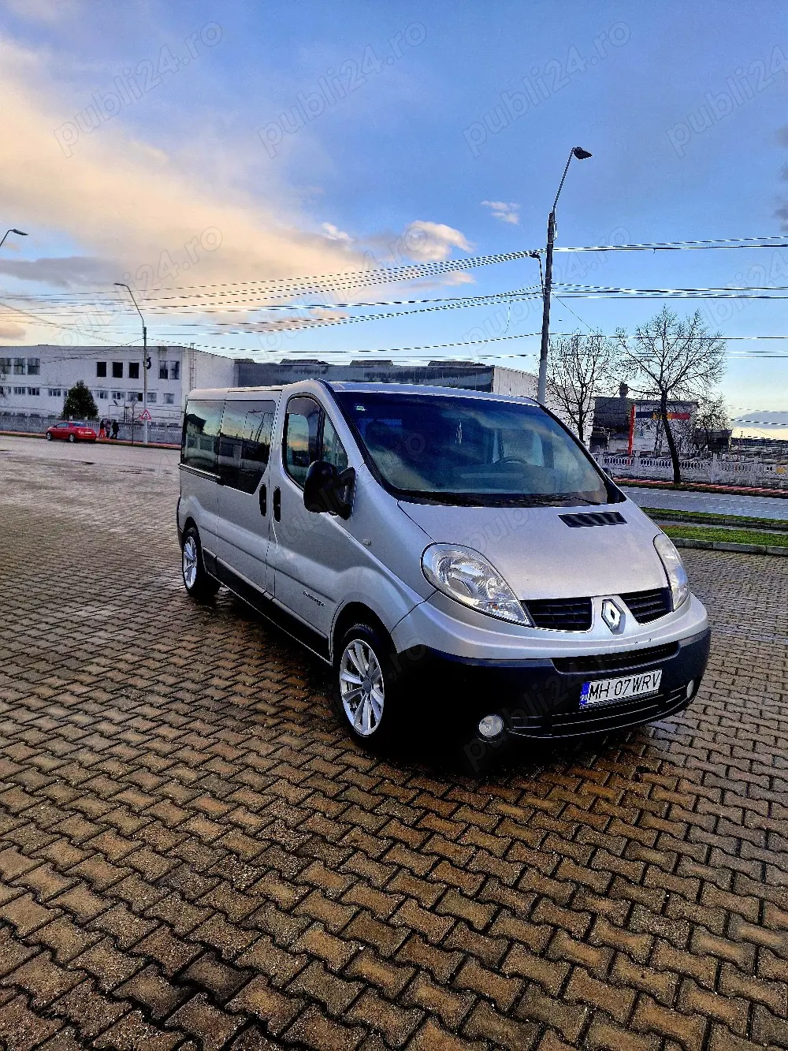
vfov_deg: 73.9
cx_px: 394
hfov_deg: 58.9
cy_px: 526
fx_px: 698
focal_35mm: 23
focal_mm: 5.54
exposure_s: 1/244
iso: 50
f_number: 1.8
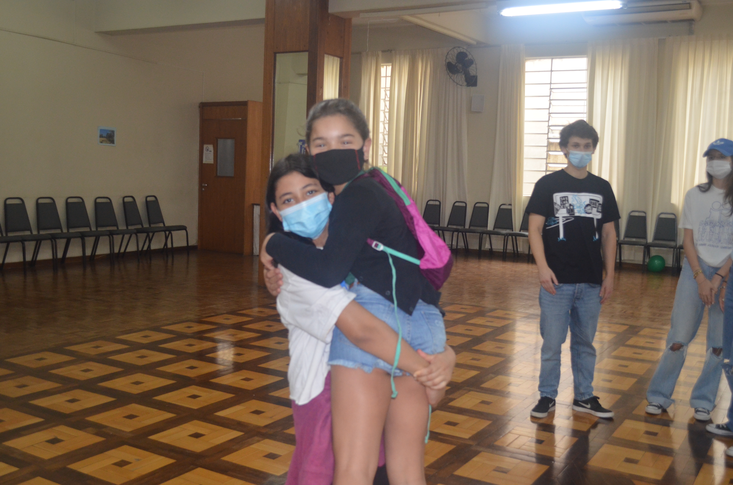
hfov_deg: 49.6
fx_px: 792
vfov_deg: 34.1
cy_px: 242
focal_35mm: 39
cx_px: 366
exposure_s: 1/60
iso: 1250
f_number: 4.2
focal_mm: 26
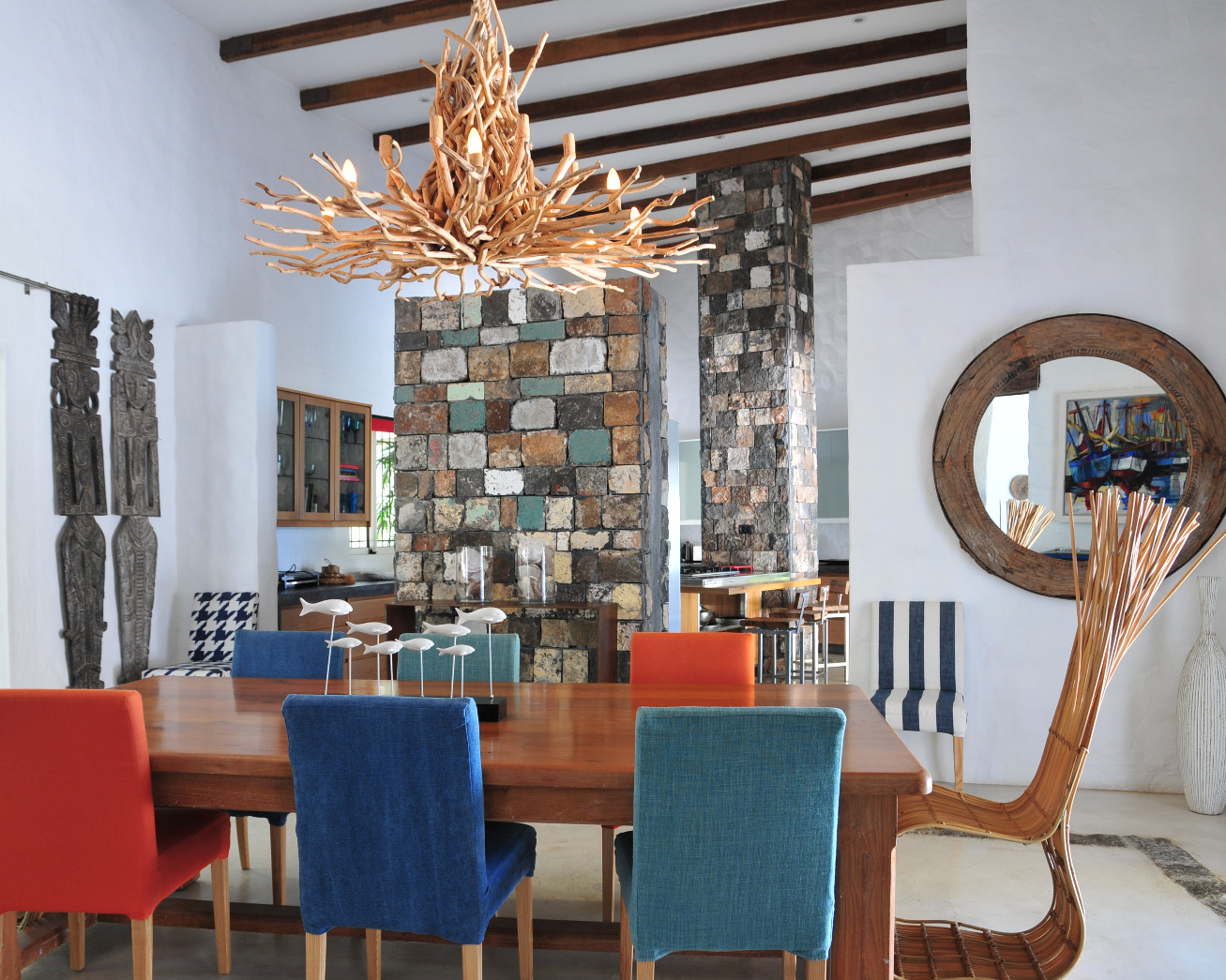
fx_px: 1016
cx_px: 589
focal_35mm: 28
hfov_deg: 62.2
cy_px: 505
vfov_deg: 51.5
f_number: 5.6
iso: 200
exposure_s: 1/8
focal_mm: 16
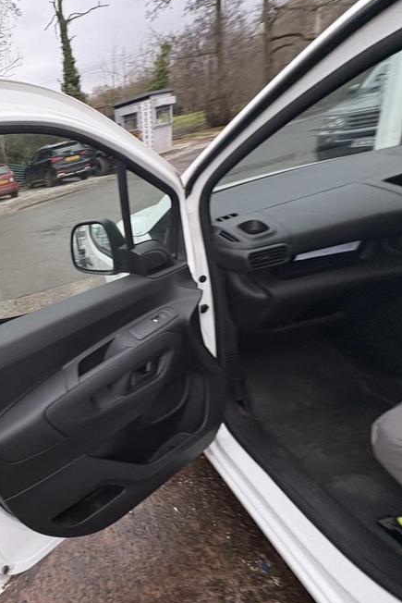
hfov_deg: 52.7
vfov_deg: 84.0
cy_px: 297
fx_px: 335
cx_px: 26
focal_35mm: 20
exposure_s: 1/74
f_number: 2.2
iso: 250
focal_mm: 2.22
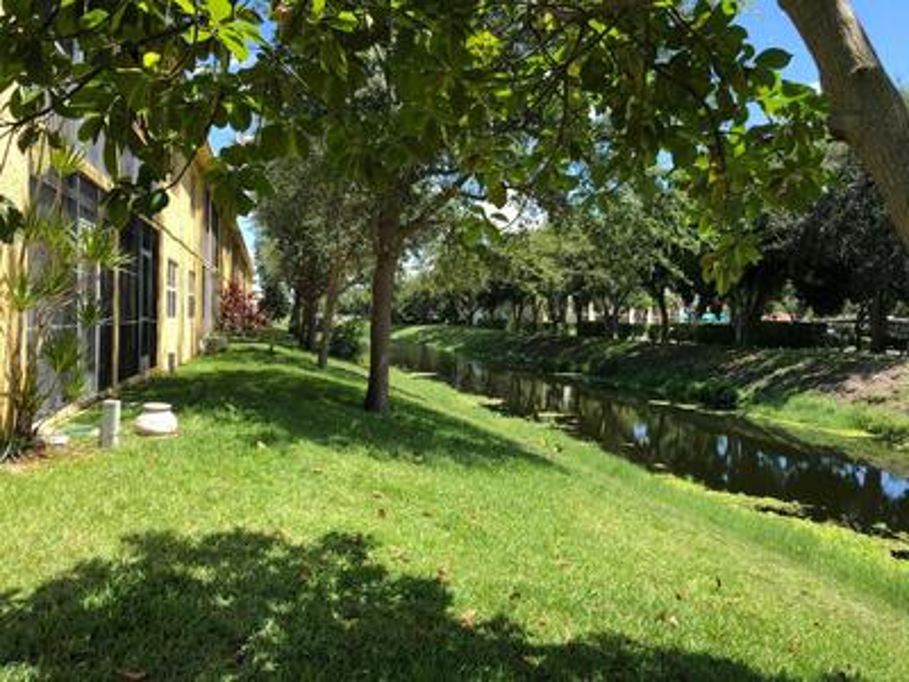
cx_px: 454
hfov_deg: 63.4
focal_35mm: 28
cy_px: 341
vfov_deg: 49.7
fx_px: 735
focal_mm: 4
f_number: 1.8
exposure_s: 1/694
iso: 20
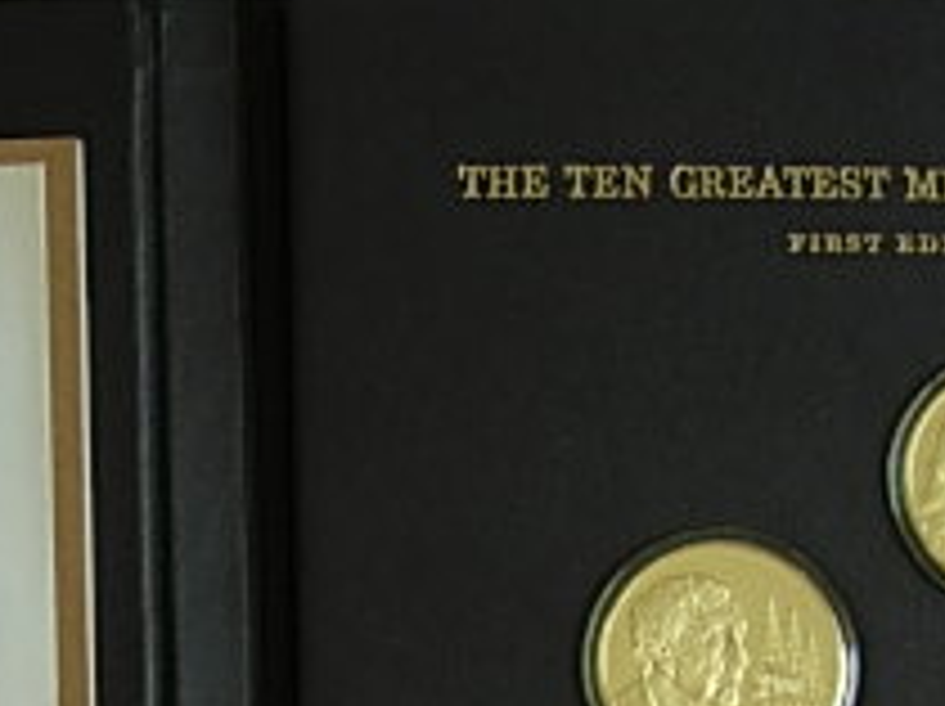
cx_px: 256
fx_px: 3163
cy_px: 967
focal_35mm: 116
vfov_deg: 12.3
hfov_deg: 16.9
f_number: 2.8
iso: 64
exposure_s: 1/55.3
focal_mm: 7.8
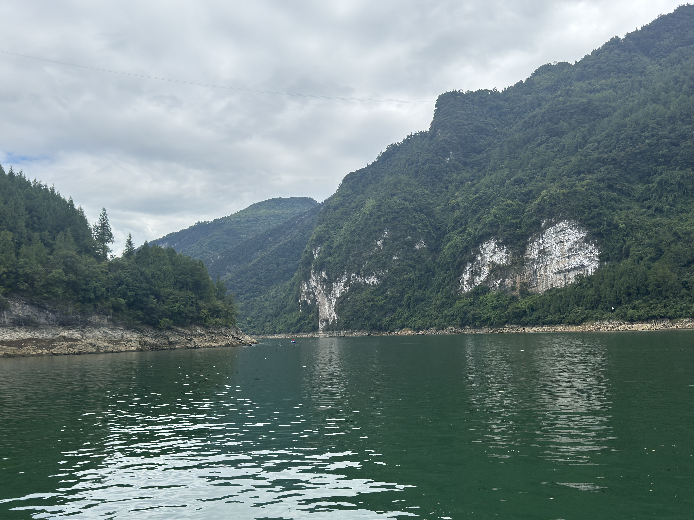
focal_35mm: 35
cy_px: 260
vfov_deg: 40.7
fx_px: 702
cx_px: 347
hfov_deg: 52.6
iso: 100
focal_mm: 6.76
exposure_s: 1/6849
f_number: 1.78
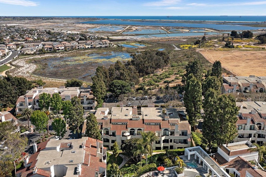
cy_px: 81
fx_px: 236
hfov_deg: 58.7
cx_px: 137
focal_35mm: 32
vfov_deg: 41.1
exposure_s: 1/2500
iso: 100
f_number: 2.8
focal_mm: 10.26
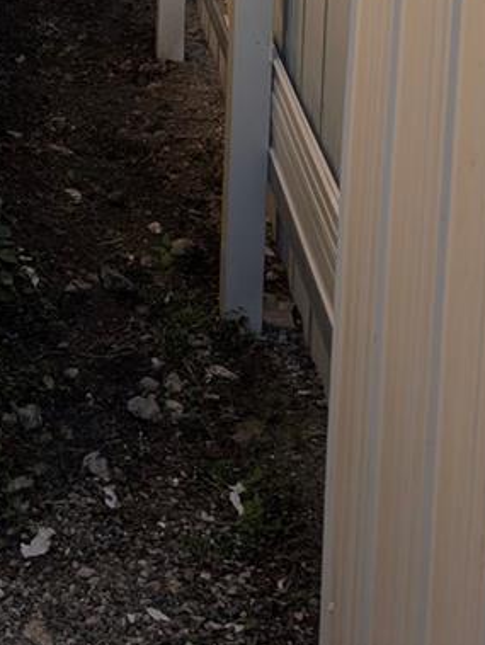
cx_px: -142
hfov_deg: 18.1
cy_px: -337
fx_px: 1417
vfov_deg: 21.3
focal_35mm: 76
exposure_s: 1/640
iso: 18
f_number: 1.68
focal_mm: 6.9
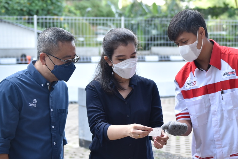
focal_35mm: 70
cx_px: 182
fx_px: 463
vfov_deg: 19.4
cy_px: 83
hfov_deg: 28.4
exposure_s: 1/400
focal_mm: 36
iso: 200
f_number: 2.8
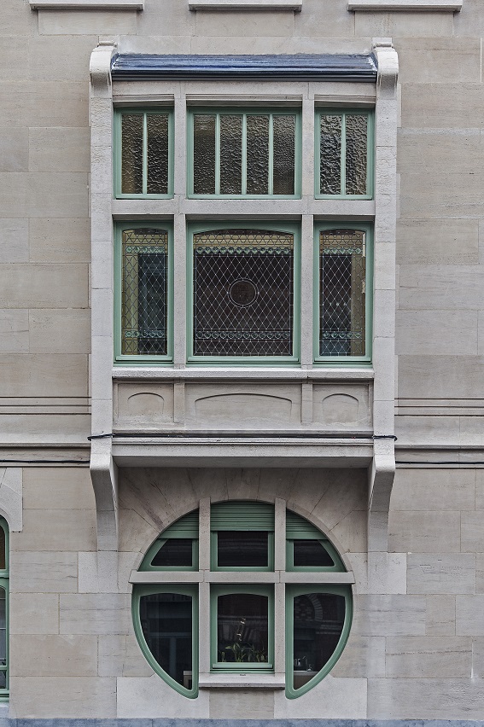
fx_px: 1110
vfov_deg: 36.3
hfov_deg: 24.6
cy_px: 364
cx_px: 242
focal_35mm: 55
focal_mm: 55
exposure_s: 1/100
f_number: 6.3
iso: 400
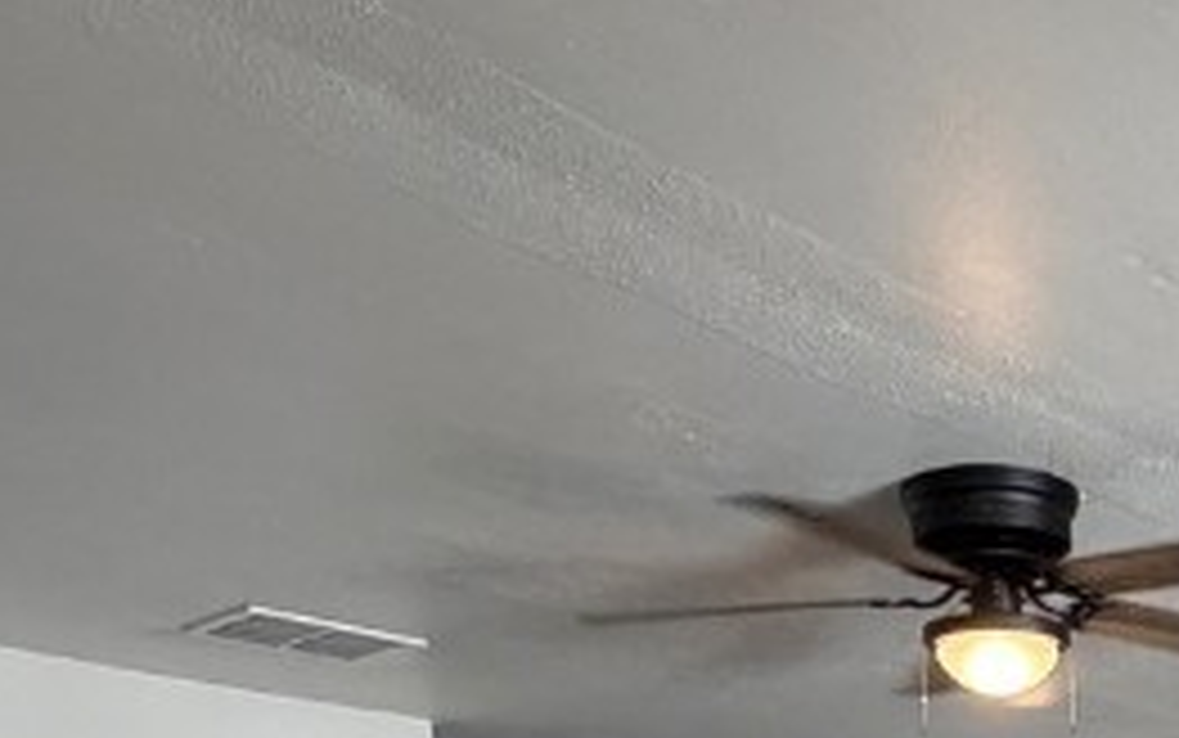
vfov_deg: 17.7
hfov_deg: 30.9
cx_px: 1323
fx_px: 1864
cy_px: 1354
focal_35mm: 58
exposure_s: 1/120
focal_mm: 2.22
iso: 320
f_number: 2.2
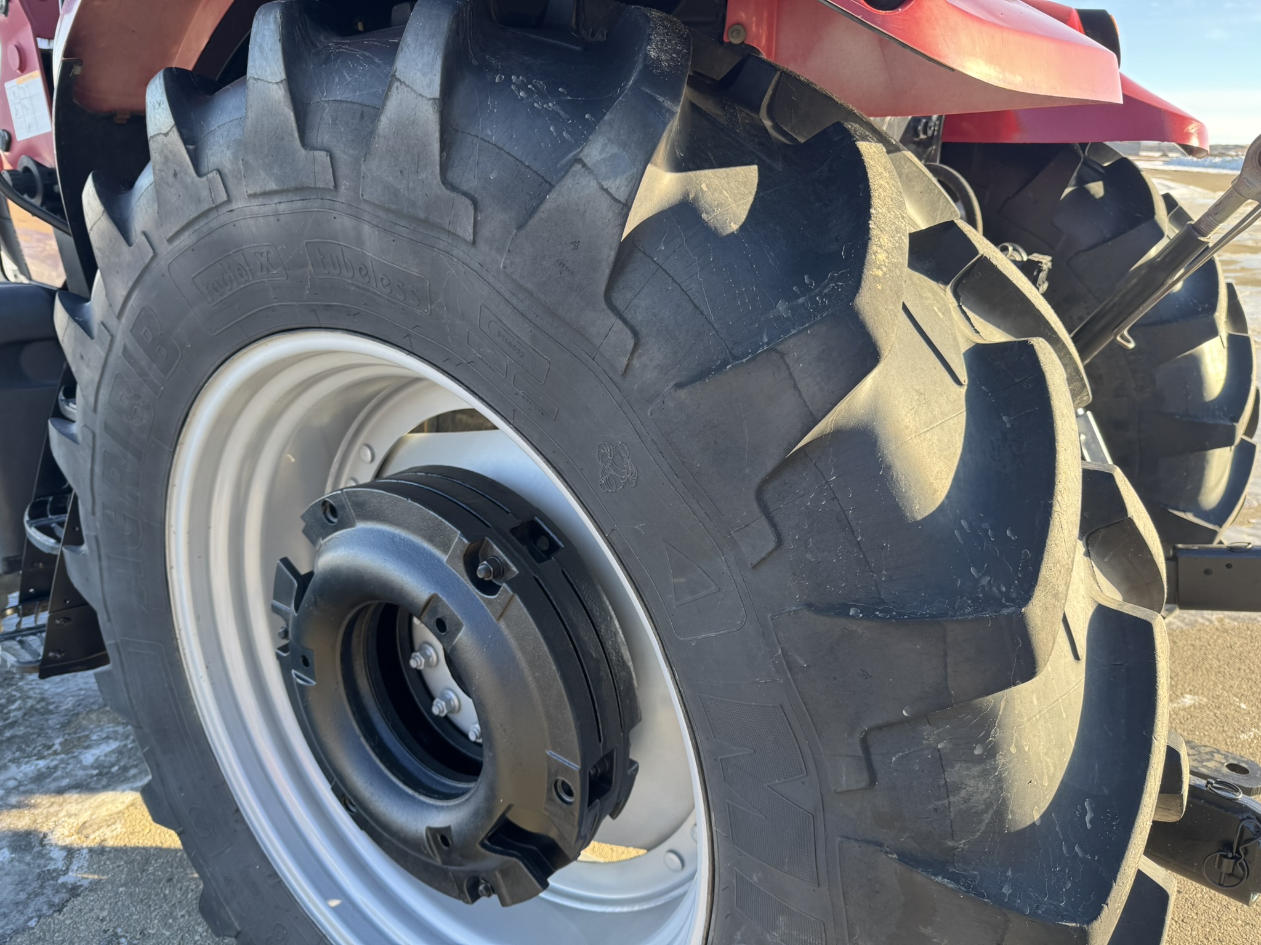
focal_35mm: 24
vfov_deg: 56.8
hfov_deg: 71.6
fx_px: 874
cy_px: 472
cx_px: 630
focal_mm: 6.76
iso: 80
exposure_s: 1/280
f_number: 1.78
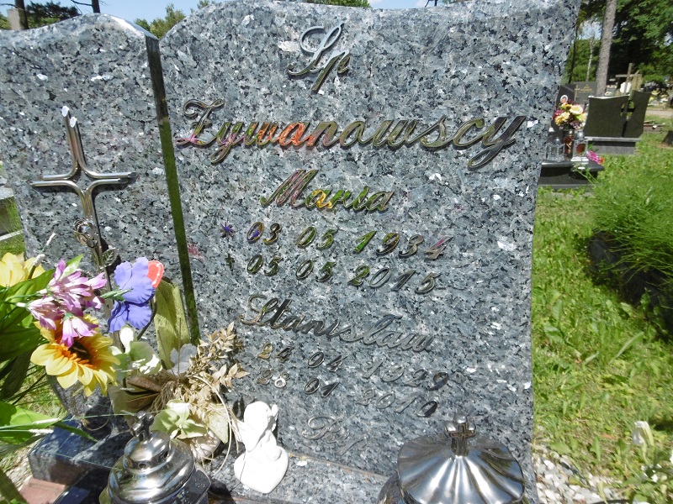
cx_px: 336
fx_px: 467
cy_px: 252
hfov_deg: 71.6
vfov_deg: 56.8
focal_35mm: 24
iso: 100
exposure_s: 1/1000
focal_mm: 4.3
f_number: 3.1
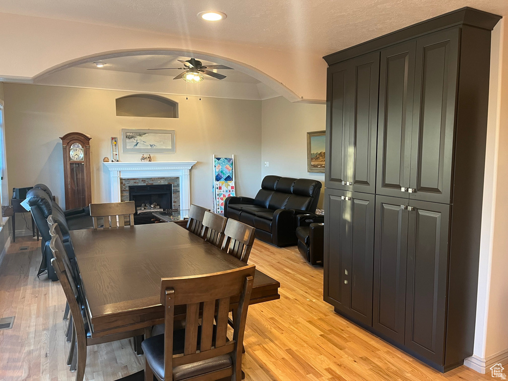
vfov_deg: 53.1
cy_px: 190
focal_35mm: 26
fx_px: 382
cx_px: 254
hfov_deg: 67.3
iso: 200
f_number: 1.6
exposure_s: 1/60
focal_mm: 5.1
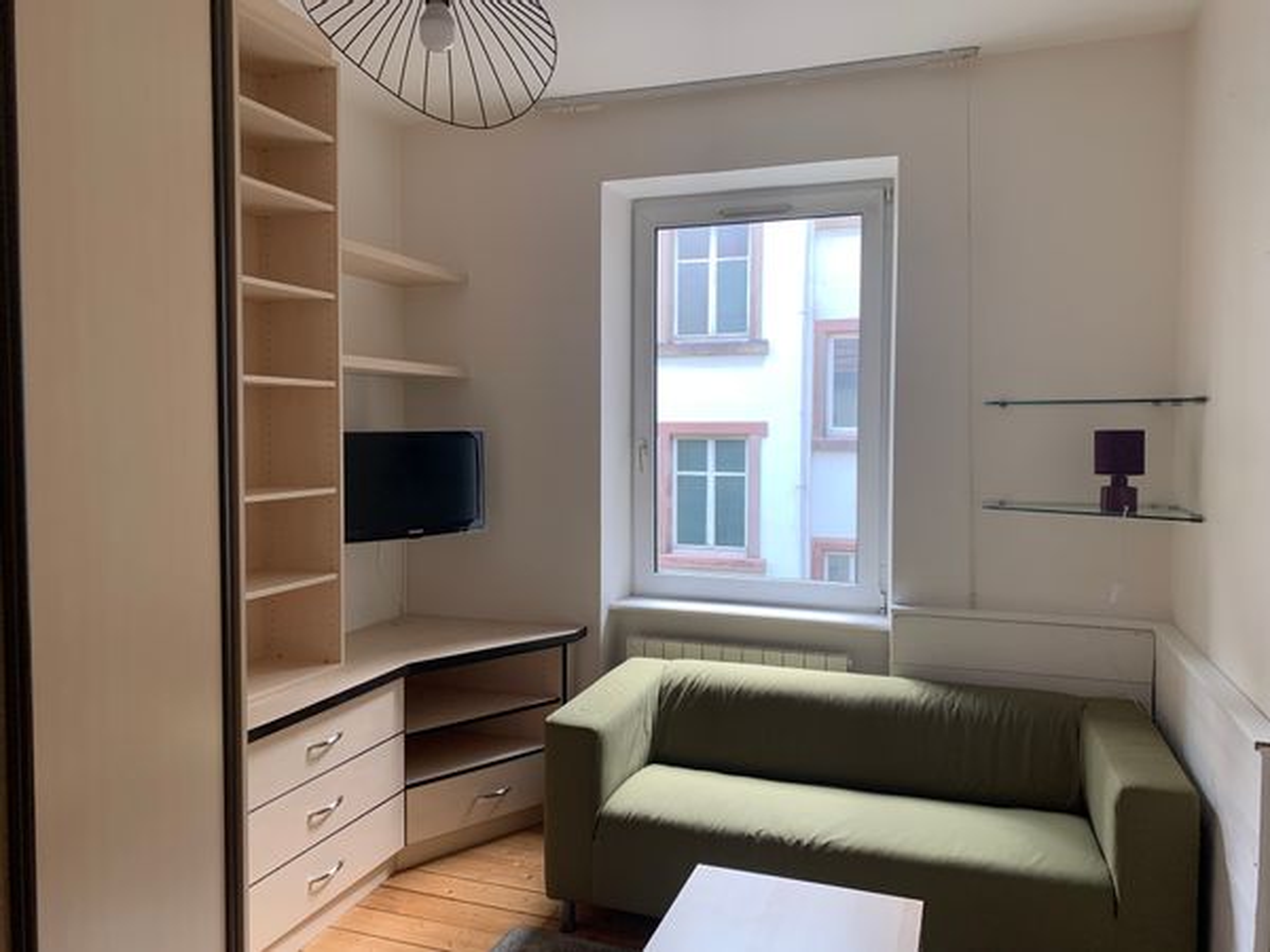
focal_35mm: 26
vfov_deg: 53.1
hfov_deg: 67.3
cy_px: 476
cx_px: 635
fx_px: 954
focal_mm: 4.25
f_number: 1.8
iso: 80
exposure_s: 1/121
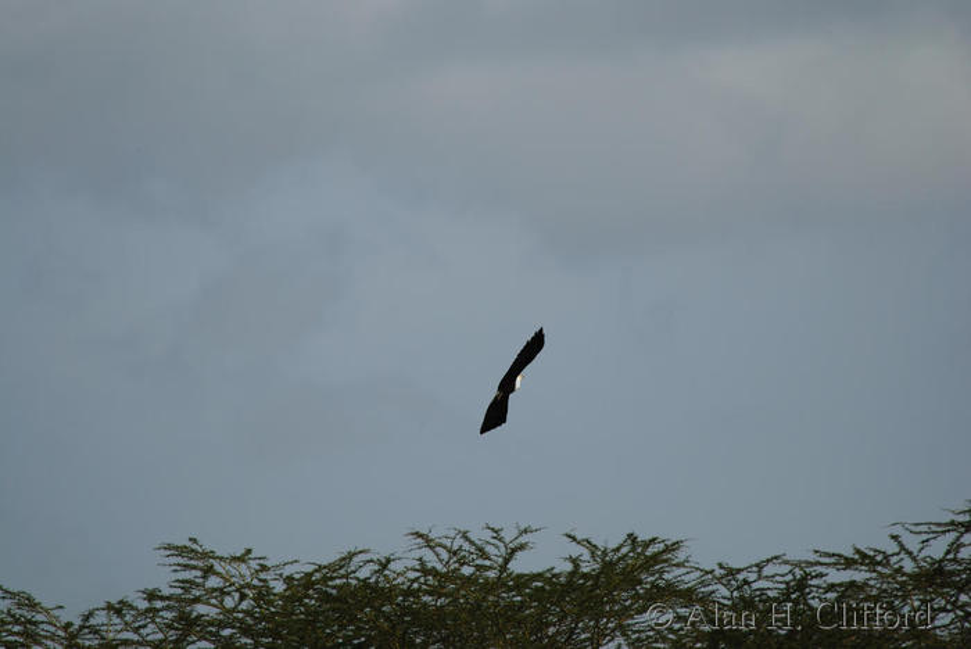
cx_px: 486
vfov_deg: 2.3
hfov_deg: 3.4
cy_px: 324
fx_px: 16196
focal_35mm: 600
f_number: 5.6
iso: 100
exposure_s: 1/1000
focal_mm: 400
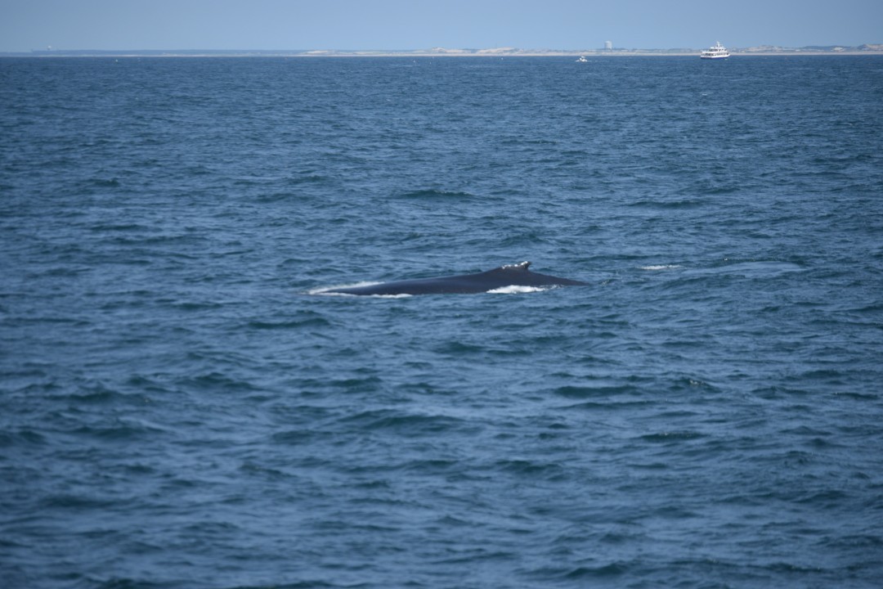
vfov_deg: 5.9
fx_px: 5702
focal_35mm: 232
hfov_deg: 8.9
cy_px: 294
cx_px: 442
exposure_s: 1/1600
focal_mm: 155
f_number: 5.6
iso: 200
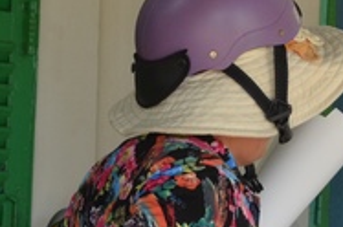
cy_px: 215
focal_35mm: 235
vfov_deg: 5.8
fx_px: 2233
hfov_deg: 8.7
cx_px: 315
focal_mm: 45
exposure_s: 1/200
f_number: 7.1
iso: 1000
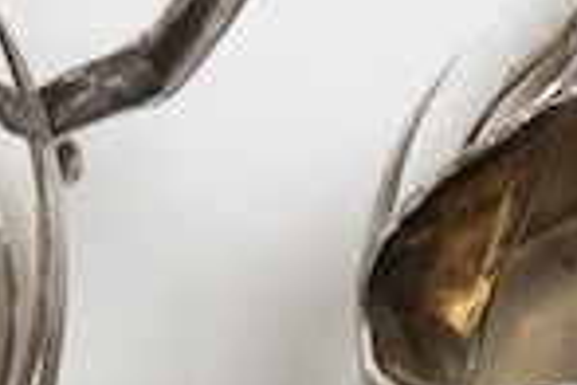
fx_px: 4423
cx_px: -27
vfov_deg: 5.0
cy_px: 102
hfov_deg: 7.4
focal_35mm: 276
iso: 800
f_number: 9
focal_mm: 30
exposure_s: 1/125
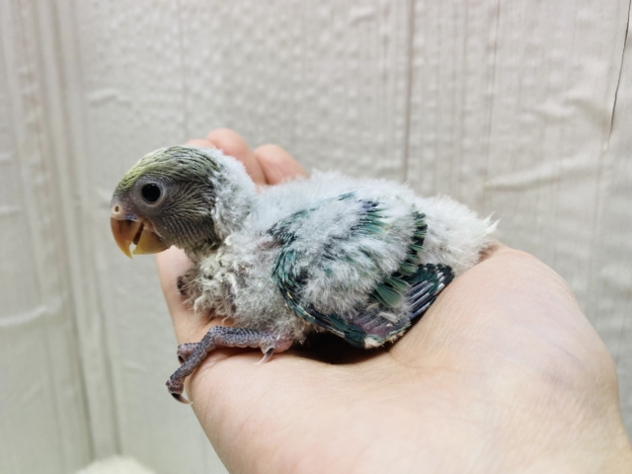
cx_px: 316
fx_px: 456
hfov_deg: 69.4
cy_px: 237
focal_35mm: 25
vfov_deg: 54.9
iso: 80
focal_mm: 4.25
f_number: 1.8
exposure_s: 1/100
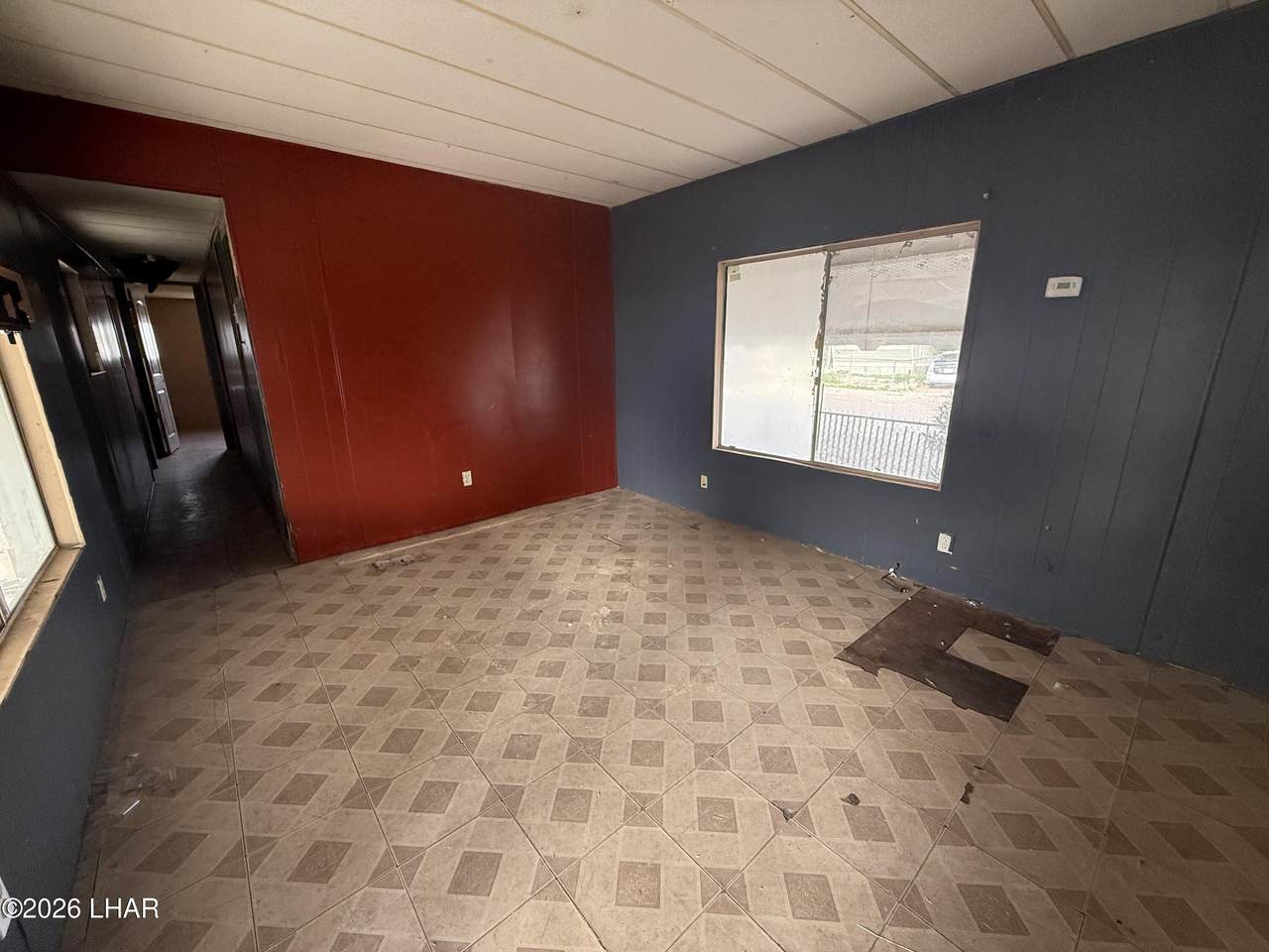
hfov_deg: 102.1
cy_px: 476
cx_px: 634
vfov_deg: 85.7
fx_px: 513
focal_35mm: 14
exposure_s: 1/99
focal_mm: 2.22
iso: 200
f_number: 2.2
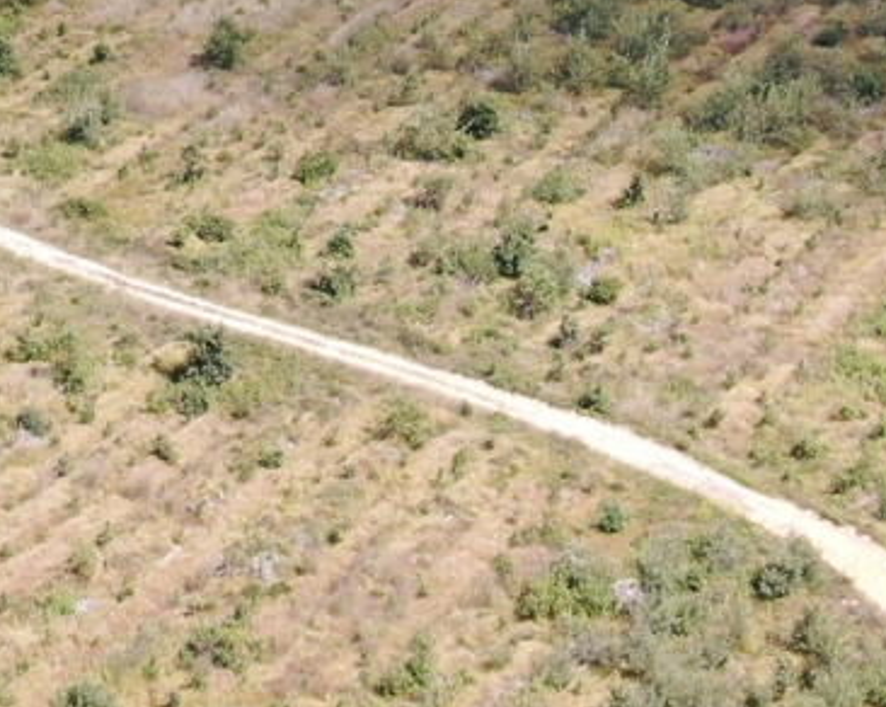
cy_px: -174
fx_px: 3693
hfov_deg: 13.6
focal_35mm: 141
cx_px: 87
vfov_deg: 10.7
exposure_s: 1/320
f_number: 3.6
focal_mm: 7.71
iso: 100
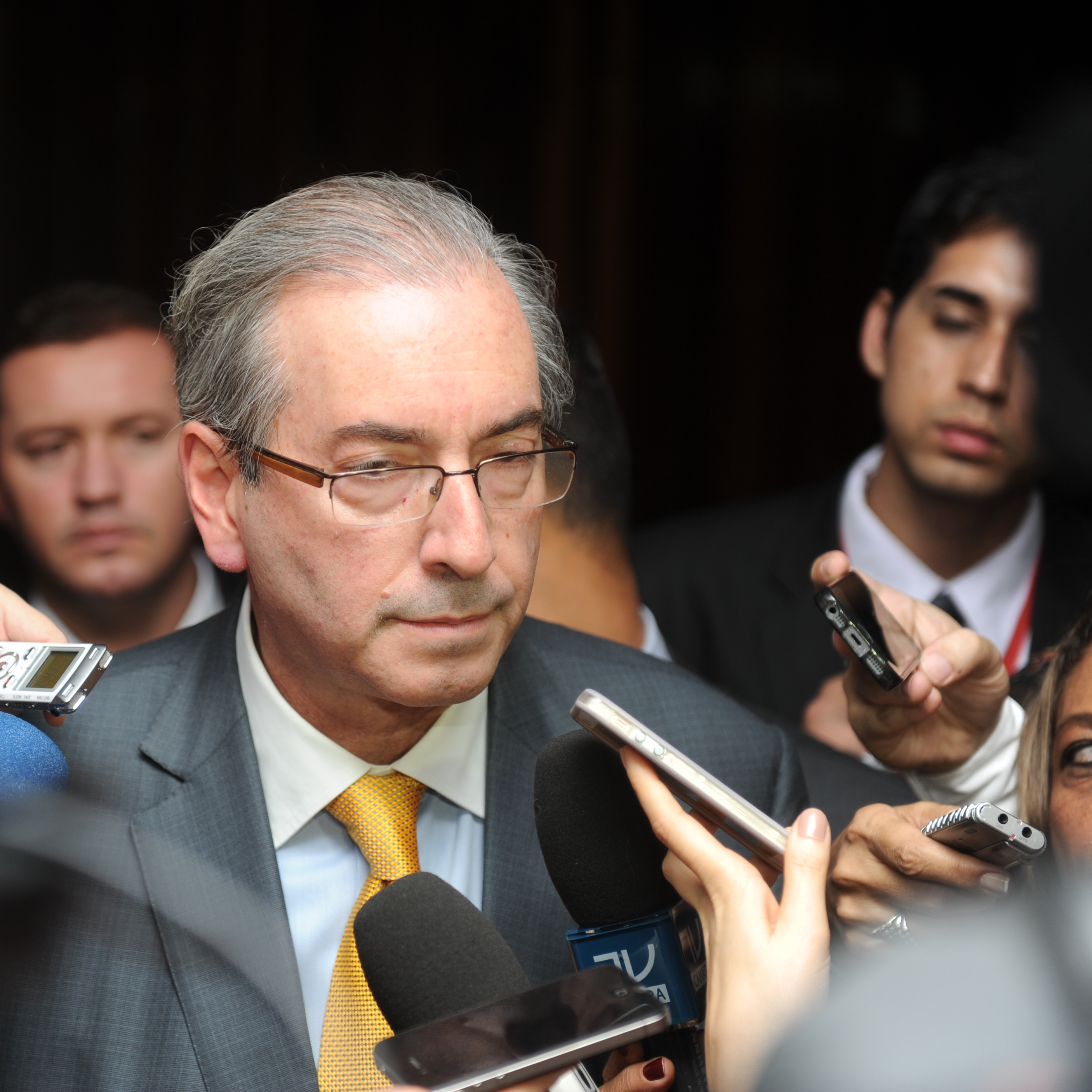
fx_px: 3212
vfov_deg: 19.3
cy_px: 543
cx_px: 286
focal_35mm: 90
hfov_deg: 19.2
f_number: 2.8
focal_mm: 70
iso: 200
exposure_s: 1/125
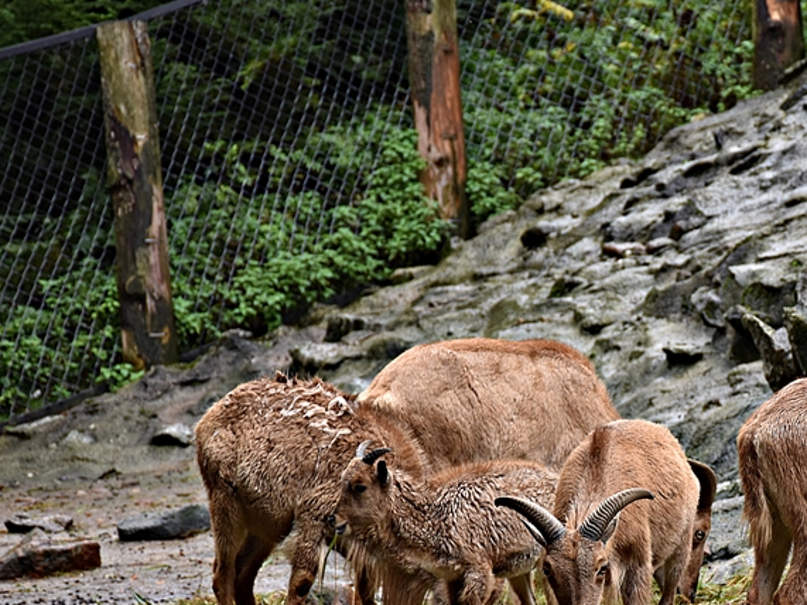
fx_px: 5731
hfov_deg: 8.0
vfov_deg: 6.0
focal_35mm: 246
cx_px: 685
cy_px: 473
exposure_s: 1/250
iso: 400
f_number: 5.3
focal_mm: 95
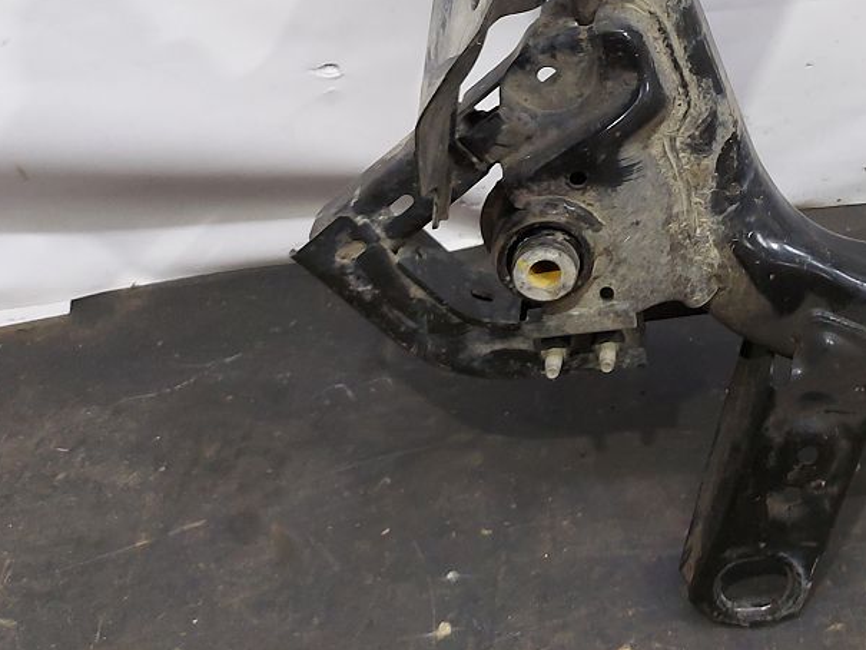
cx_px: 870
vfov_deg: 24.5
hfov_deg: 32.1
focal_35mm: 55
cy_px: -90
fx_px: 1376
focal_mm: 5.23
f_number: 1.8
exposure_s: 1/50
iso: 200
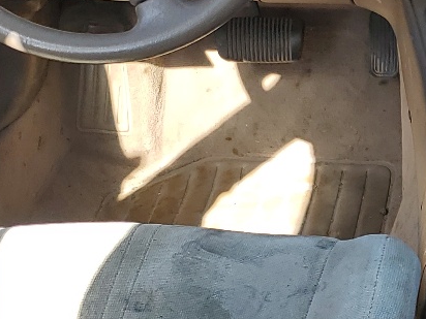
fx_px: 1243
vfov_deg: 14.6
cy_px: 227
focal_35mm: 101
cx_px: 518
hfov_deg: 18.4
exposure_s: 1/333
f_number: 1.5
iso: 50
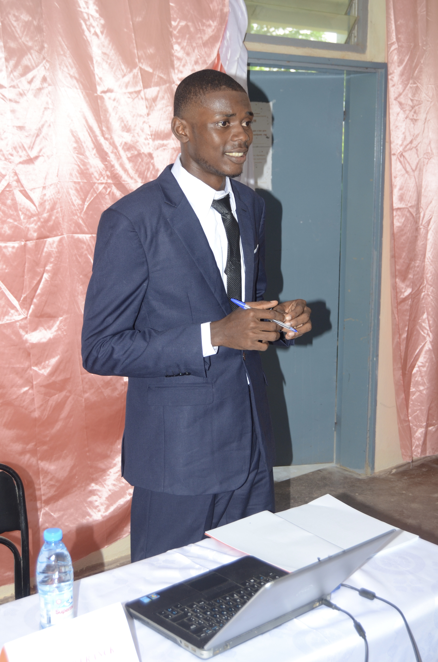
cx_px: 219
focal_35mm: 52
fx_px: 963
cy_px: 331
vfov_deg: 37.9
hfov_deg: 25.6
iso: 400
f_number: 5
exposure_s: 1/200
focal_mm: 35
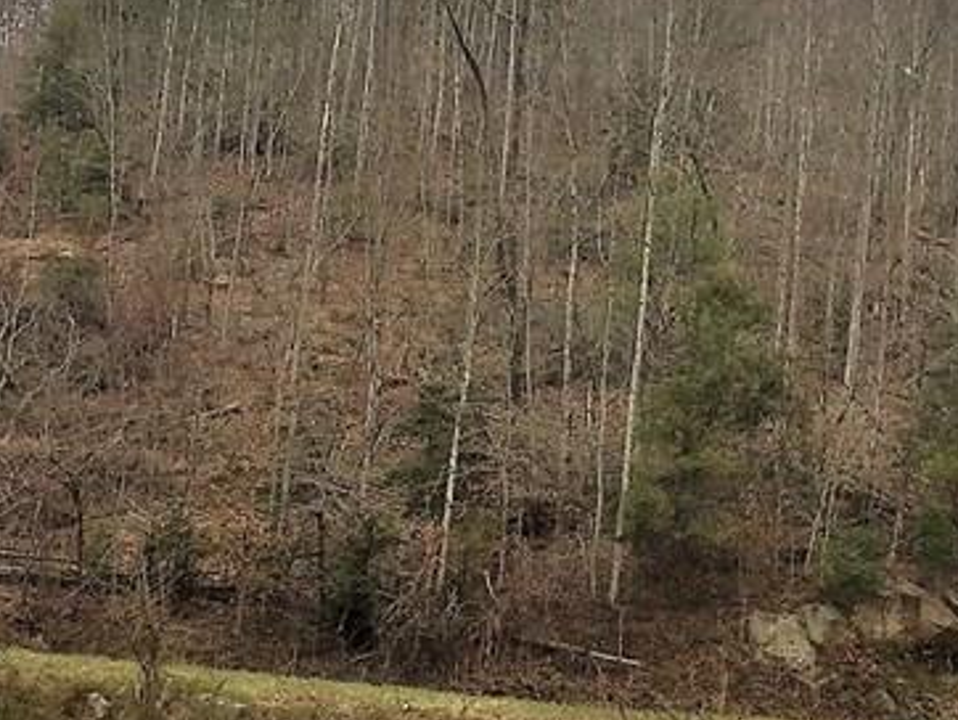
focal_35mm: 82
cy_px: 365
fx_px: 2271
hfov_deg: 23.7
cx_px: 675
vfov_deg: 18.0
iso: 32
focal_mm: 4.15
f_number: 2.2
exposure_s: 1/1582
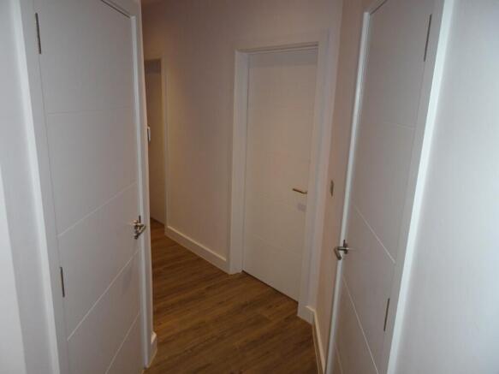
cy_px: 187
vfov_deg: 56.8
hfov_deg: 71.6
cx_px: 250
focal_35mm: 24
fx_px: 346
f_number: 3.5
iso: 200
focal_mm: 4.1
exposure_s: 1/30
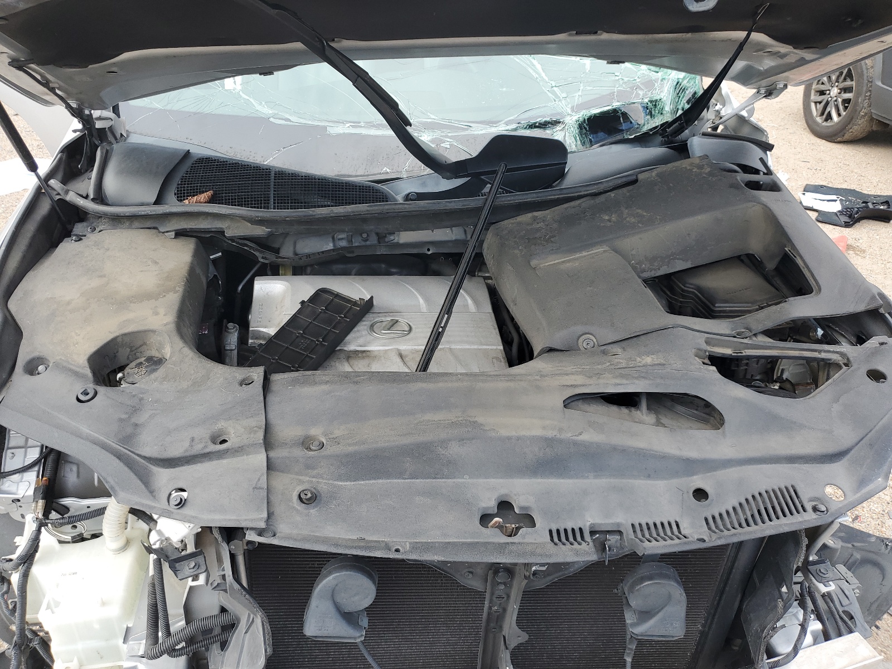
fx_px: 670
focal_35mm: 26
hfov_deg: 67.3
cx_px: 446
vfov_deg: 53.1
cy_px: 334
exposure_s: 1/370
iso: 50
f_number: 1.5
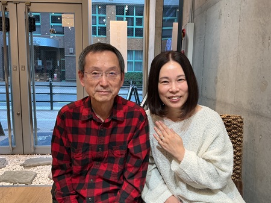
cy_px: 102
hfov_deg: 61.7
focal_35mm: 29
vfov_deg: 48.2
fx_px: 227
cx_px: 136
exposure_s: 1/120
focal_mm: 3
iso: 50
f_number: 1.8
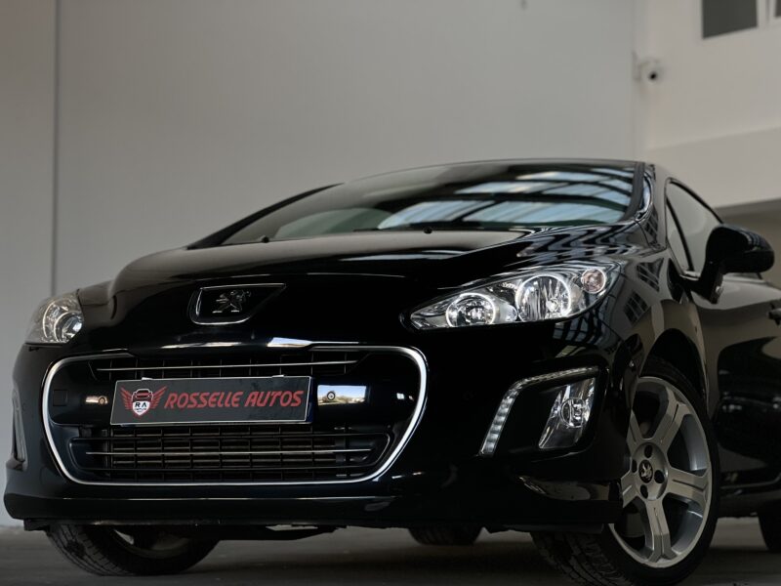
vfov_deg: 19.1
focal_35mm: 77
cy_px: 293
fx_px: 1737
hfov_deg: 25.3
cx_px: 390
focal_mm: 9
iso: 160
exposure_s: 1/121
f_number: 2.8
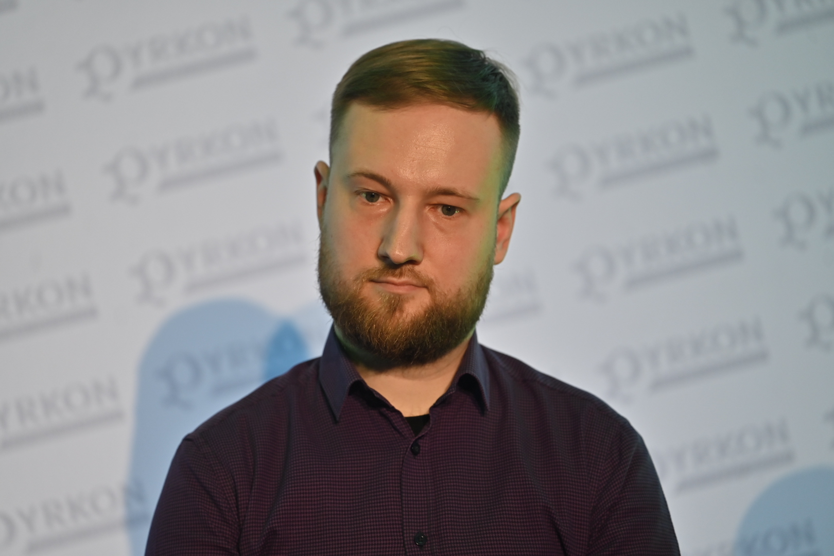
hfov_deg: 11.4
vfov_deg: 7.6
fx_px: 4170
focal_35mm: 180
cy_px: 278
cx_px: 417
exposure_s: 1/400
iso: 500
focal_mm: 180
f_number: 2.8
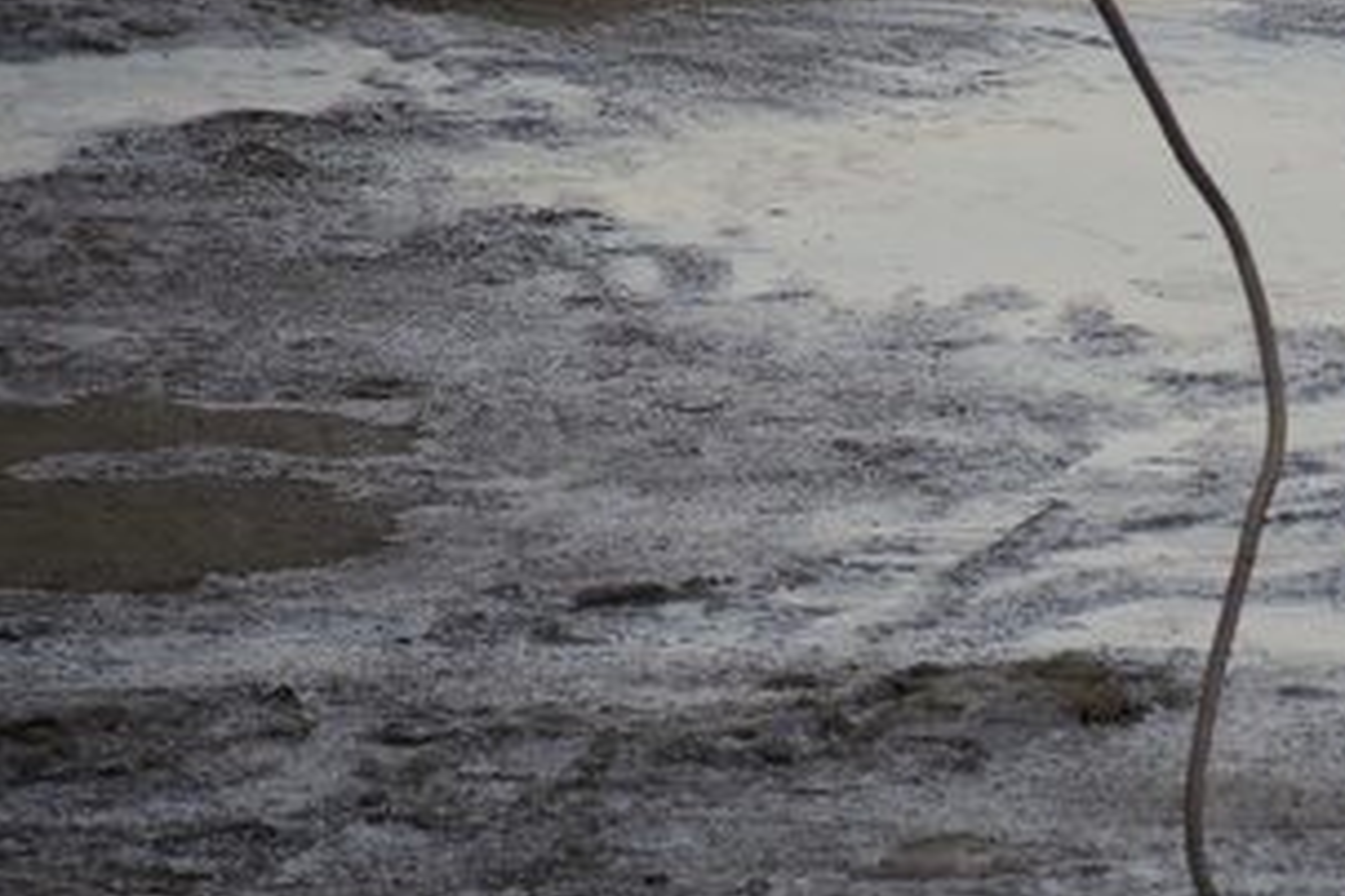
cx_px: 1252
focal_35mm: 892
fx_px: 33324
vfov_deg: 1.5
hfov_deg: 2.3
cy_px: 417
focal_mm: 300
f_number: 6.3
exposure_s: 1/400
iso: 800
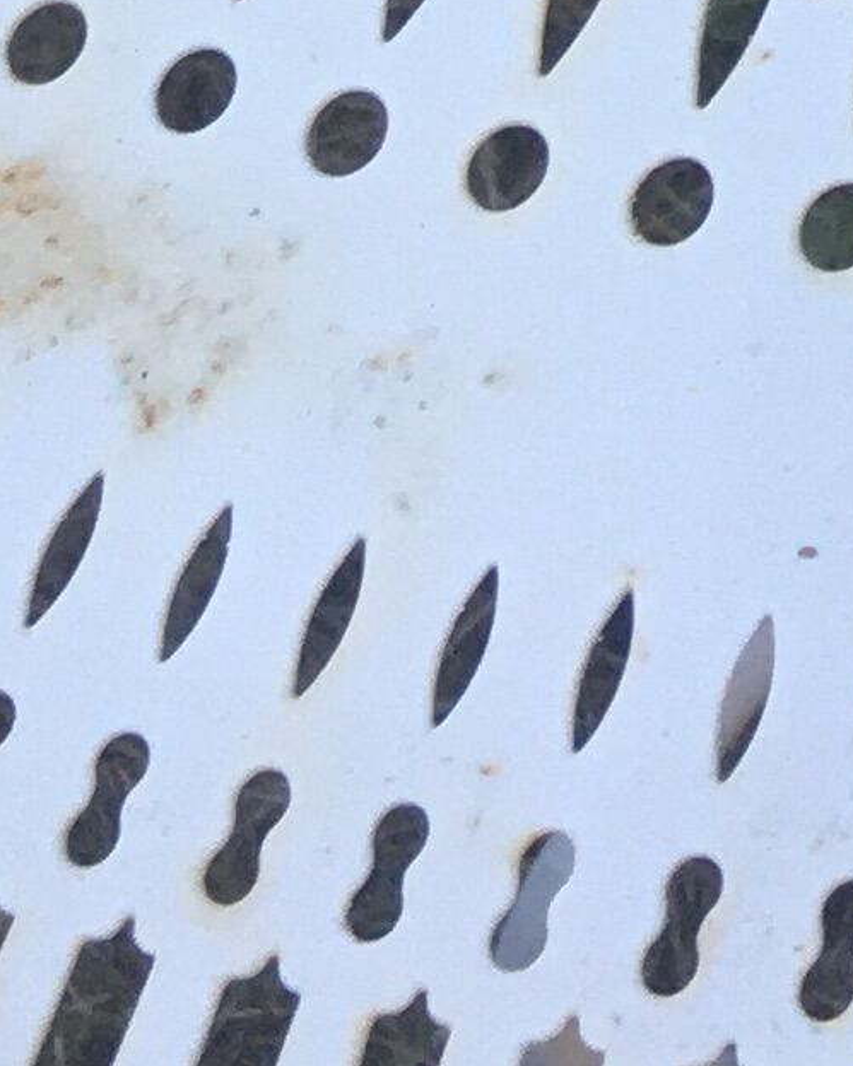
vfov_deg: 8.5
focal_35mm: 183
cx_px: 2337
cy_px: -2279
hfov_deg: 7.6
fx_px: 5776
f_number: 2.2
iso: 40
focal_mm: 4.15
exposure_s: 1/100
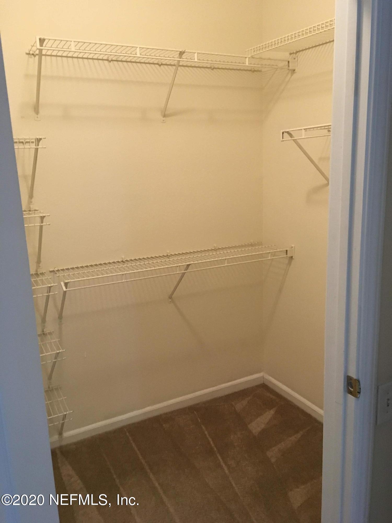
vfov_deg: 61.7
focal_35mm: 29
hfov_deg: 48.2
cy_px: 262
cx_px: 196
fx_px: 438
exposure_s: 1/24
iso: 200
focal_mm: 4.15
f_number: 2.2
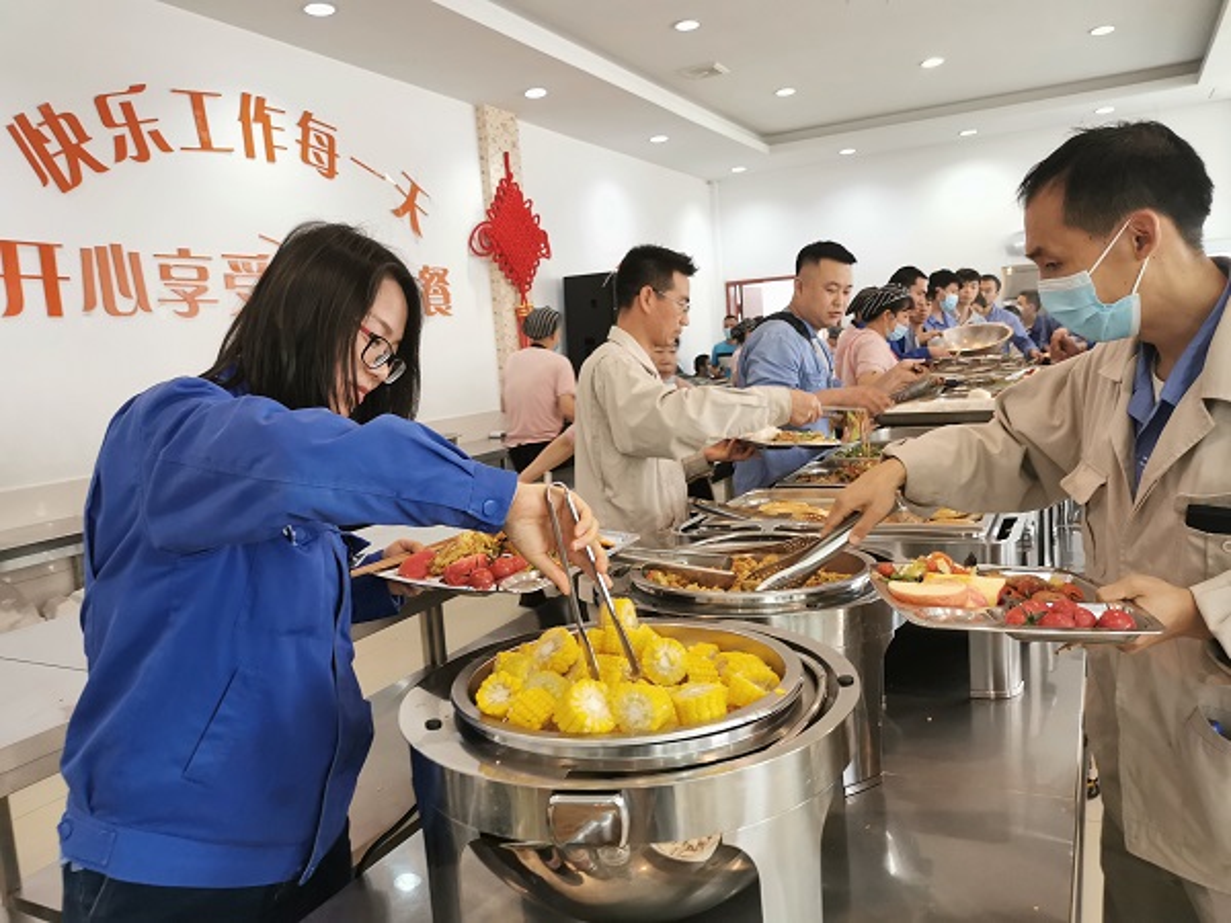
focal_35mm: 27
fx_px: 960
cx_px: 616
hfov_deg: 65.3
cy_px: 462
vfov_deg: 51.4
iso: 250
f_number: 1.8
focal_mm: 5.58
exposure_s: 1/50
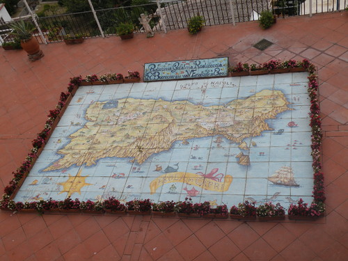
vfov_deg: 34.3
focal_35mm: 42
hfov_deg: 44.8
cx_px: 174
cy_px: 130
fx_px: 422
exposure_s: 1/140
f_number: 3.2
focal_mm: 7.4
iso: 64
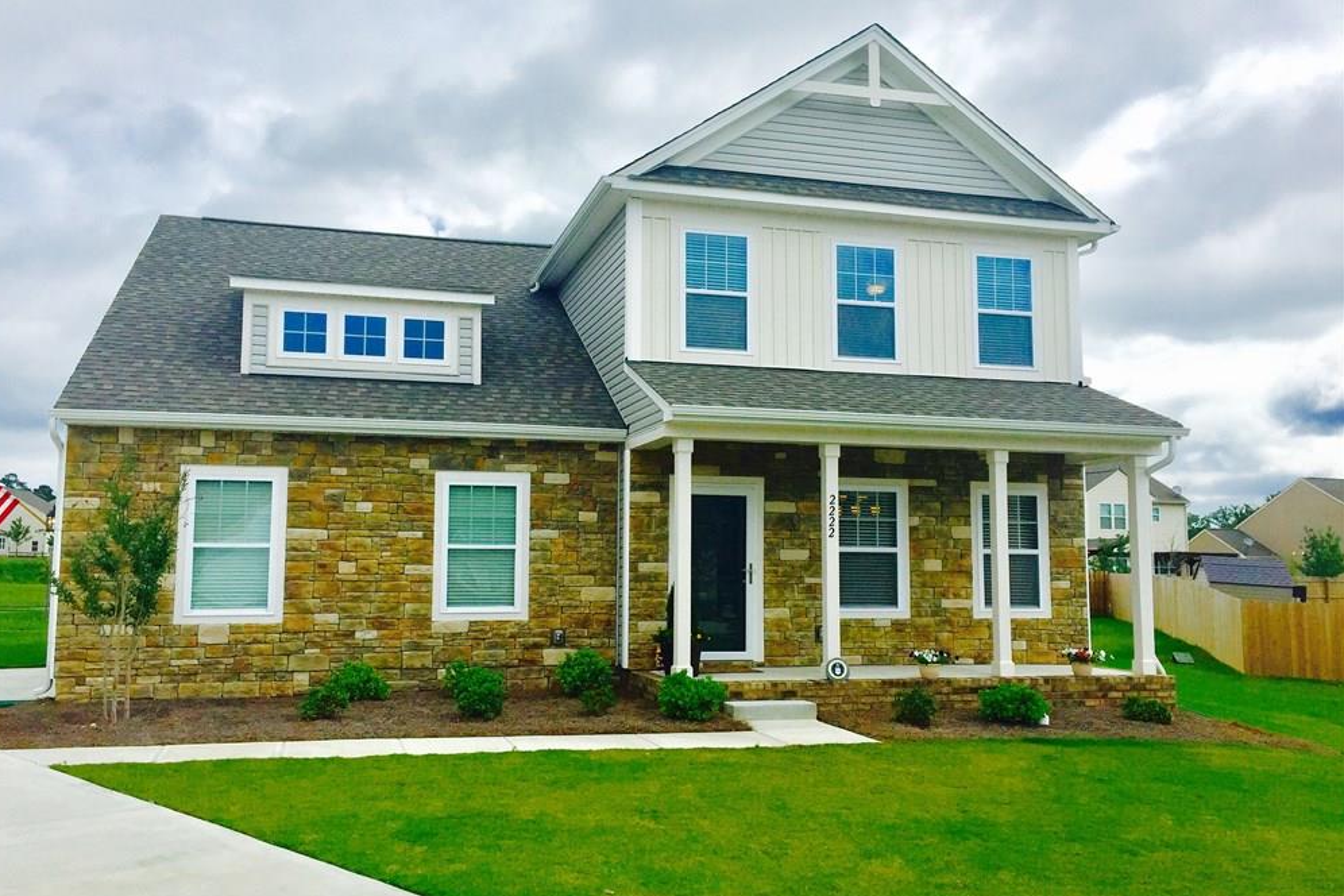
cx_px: 654
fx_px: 1157
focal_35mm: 31
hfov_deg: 60.3
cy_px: 474
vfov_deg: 42.3
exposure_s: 1/3300
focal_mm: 4.15
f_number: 2.2
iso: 32
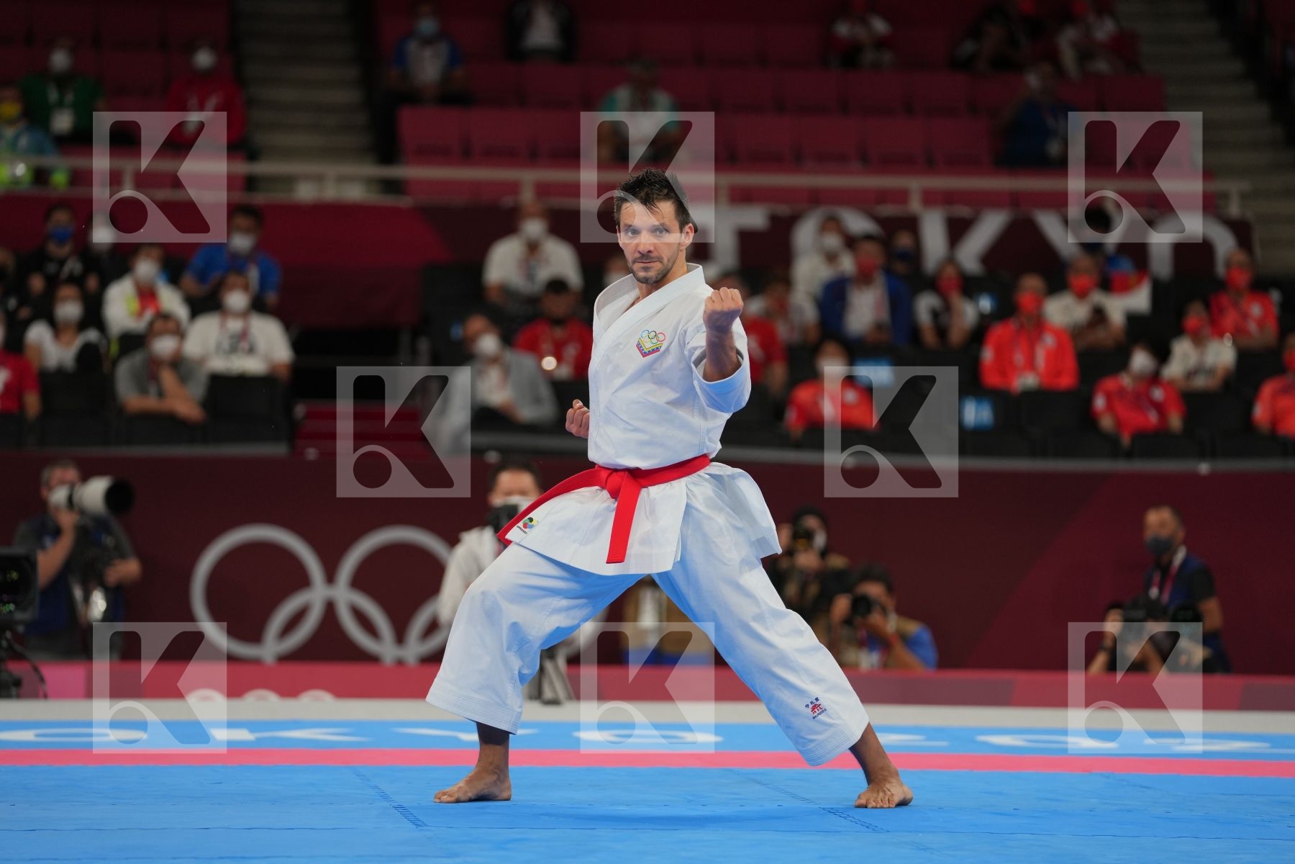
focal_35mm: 161
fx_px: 5791
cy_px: 432
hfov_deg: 12.8
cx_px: 648
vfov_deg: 8.5
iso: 500
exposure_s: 1/1000
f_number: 2.8
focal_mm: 161
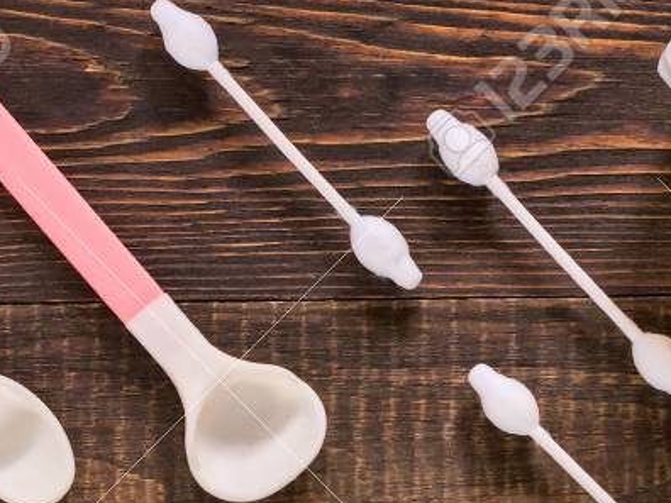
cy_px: 711
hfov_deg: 6.7
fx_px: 5718
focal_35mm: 295
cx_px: 219
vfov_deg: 5.0
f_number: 4.5
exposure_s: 1/8
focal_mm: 45
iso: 160
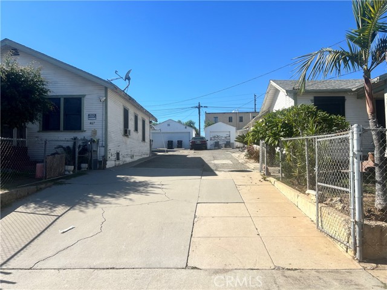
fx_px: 291
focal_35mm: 26
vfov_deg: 53.1
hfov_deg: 67.3
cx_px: 194
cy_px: 145
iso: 50
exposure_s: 1/4630
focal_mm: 5.7
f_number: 1.5
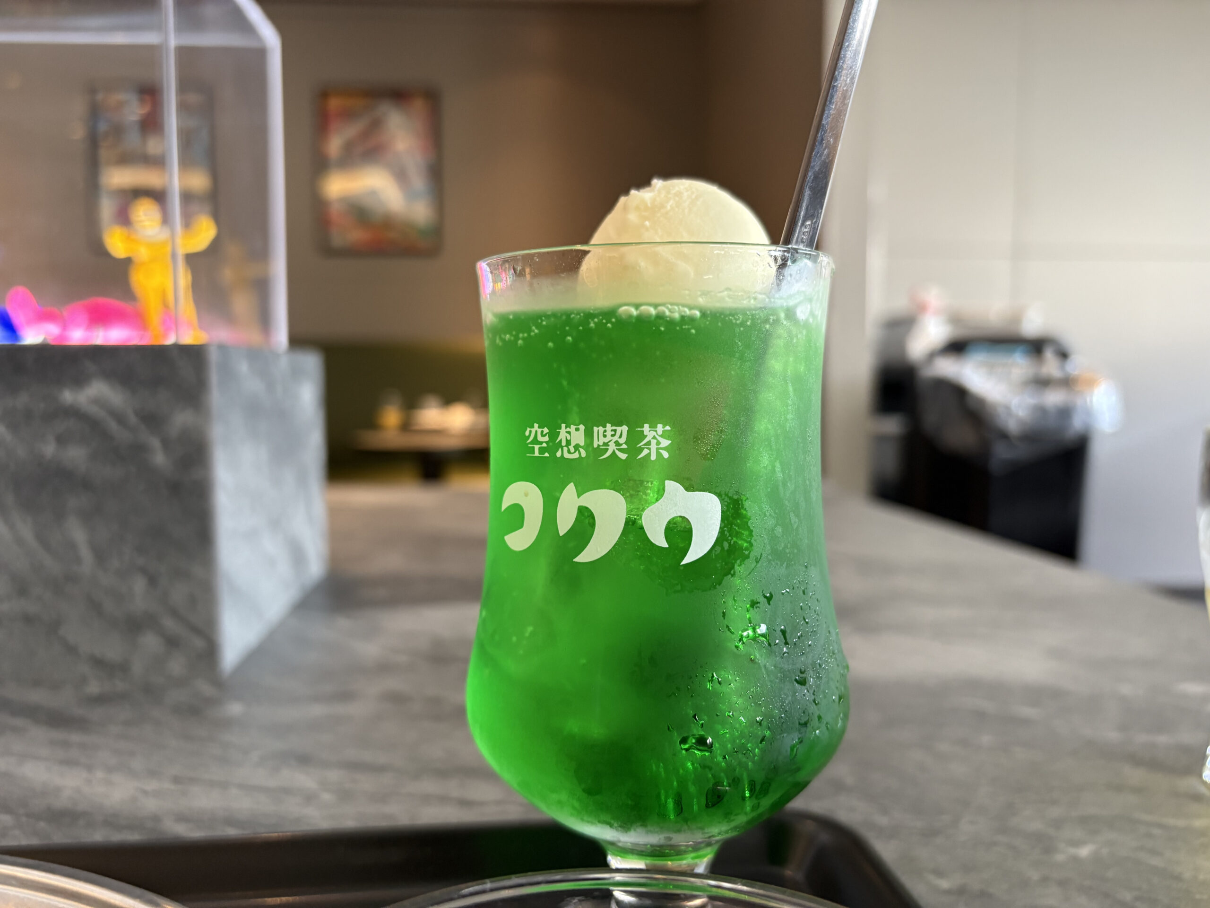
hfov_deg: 67.3
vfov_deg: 53.1
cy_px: 454
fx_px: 909
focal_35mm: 26
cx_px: 605
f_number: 1.6
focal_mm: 5.96
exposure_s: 1/50
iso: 160
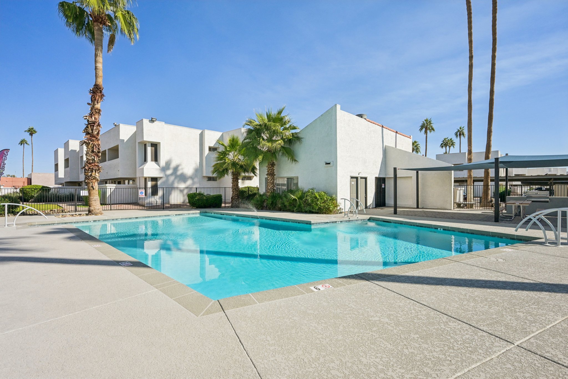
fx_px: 260
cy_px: 190
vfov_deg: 72.0
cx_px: 284
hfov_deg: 95.0
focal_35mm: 16
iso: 500
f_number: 8
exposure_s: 1/2500
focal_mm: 16.5
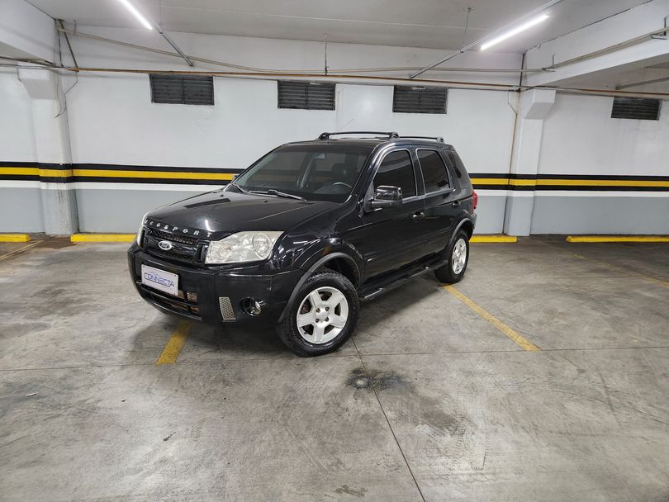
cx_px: 334
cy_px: 251
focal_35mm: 23
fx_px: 445
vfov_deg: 58.9
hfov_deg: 73.9
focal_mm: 5.4
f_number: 1.8
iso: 800
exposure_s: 1/60
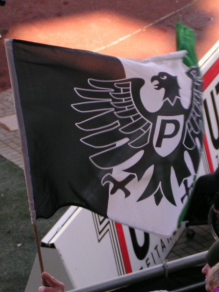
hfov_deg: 11.2
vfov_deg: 14.8
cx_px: 109
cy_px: 146
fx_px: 1121
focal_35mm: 133
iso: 50
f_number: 4
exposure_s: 1/160
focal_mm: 15.2
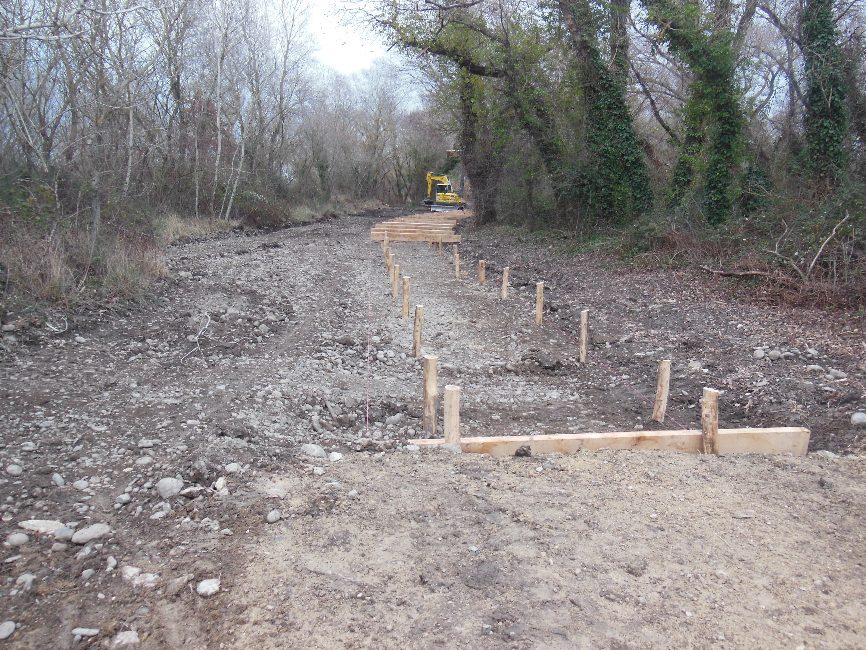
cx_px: 433
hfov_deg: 61.7
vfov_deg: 48.2
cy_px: 325
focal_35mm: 29
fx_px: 726
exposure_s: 1/40
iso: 125
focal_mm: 5.2
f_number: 3.7
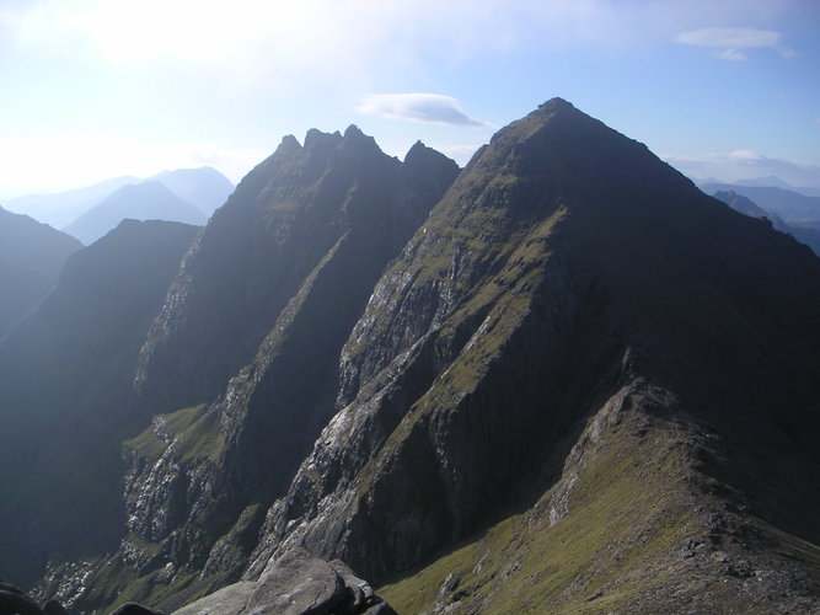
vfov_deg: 37.7
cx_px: 410
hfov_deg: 49.0
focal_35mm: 38
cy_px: 308
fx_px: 900
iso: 50
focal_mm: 6
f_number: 6.7
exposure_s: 1/180
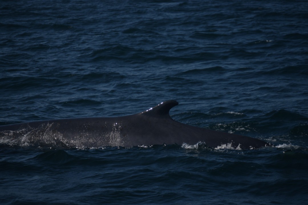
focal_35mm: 300
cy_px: 102
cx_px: 154
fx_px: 2566
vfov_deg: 4.6
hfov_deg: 6.9
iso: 200
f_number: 5.6
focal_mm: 200
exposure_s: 1/4000
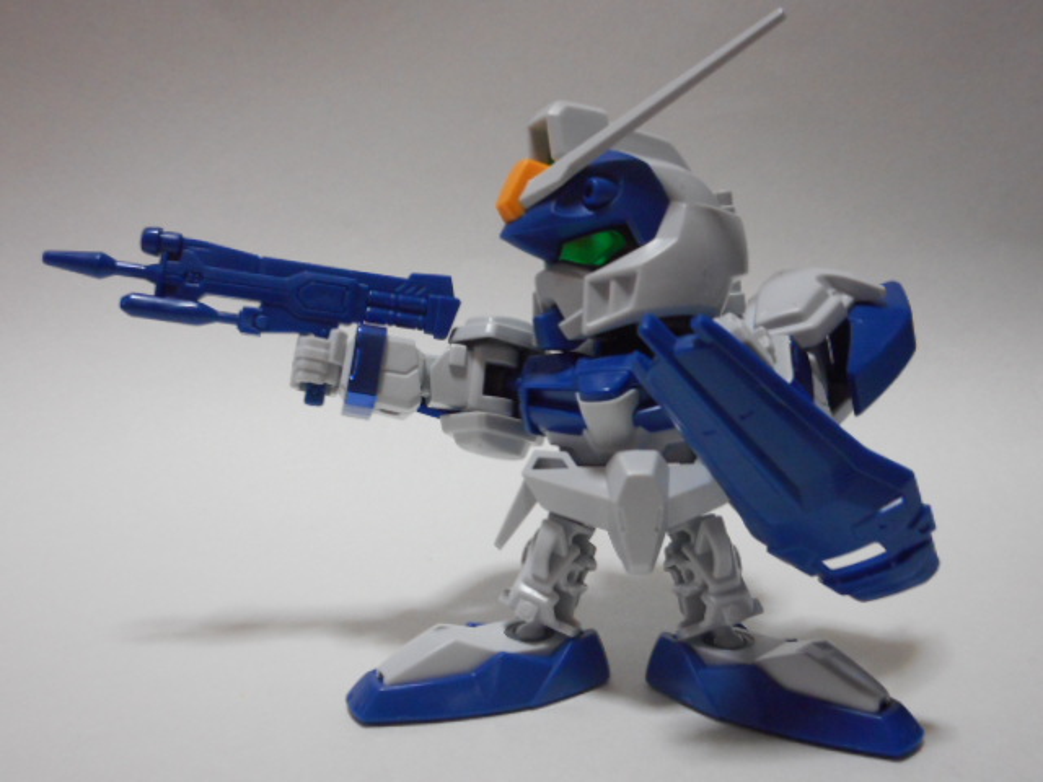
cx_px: 522
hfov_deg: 54.0
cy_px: 391
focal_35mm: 34
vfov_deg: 41.8
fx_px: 1024
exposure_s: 1/15
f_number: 4.2
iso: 400
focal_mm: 6
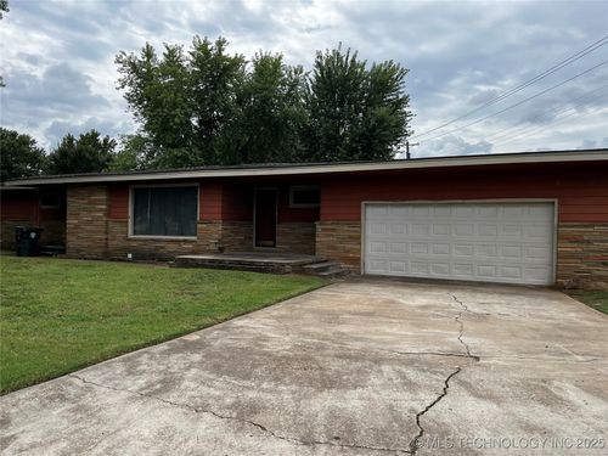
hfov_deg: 67.3
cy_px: 228
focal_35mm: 26
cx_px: 304
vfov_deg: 53.1
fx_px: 457
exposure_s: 1/2899
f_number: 1.6
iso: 50
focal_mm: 5.1
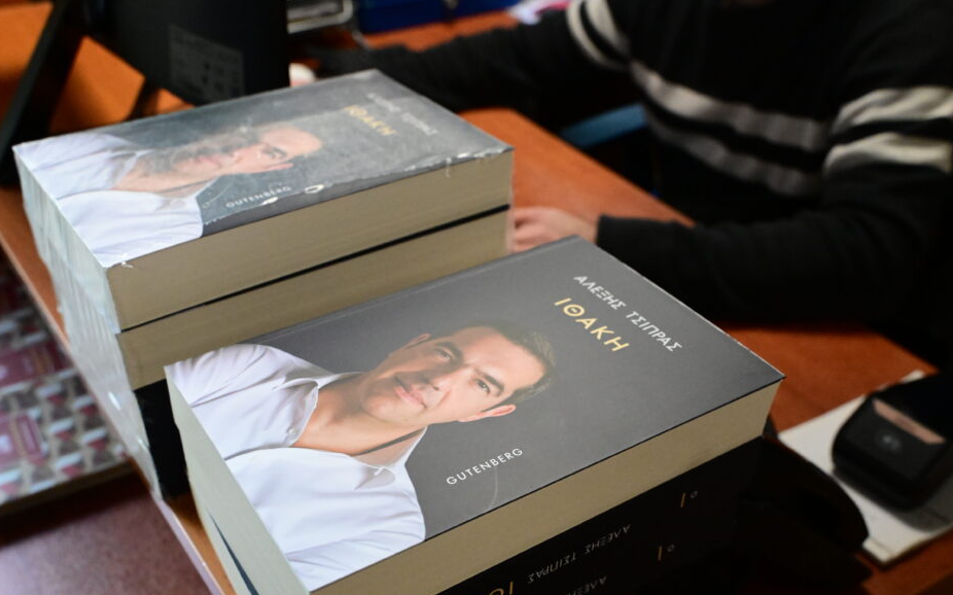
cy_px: 343
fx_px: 961
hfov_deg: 52.8
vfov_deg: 34.3
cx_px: 475
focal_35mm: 37
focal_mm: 28
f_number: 5
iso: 8000
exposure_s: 1/320
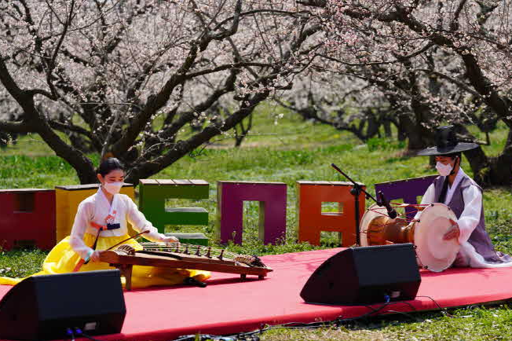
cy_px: 170
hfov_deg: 12.9
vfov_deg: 8.6
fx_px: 2260
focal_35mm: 159
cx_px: 257
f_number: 5
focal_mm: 148
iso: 100
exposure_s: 1/500
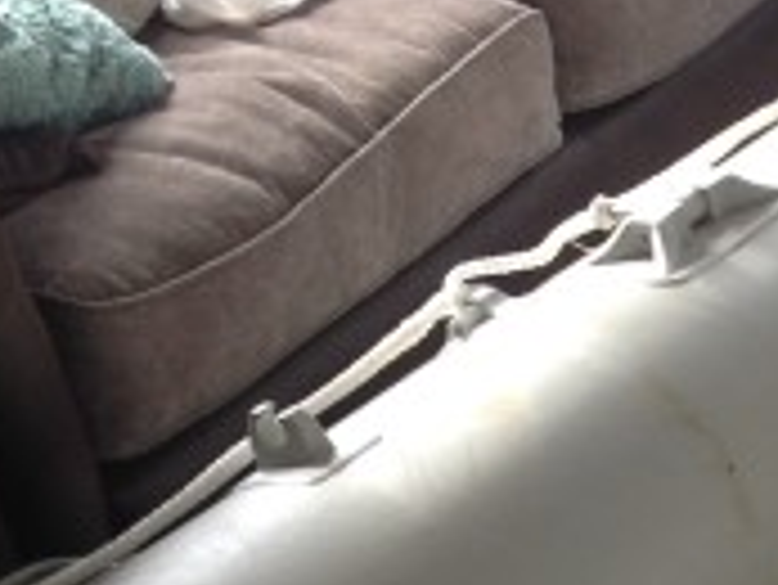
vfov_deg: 9.5
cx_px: 1192
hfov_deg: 12.1
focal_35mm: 155
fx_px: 3486
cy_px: 693
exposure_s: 1/24
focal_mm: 4.28
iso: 50
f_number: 2.4
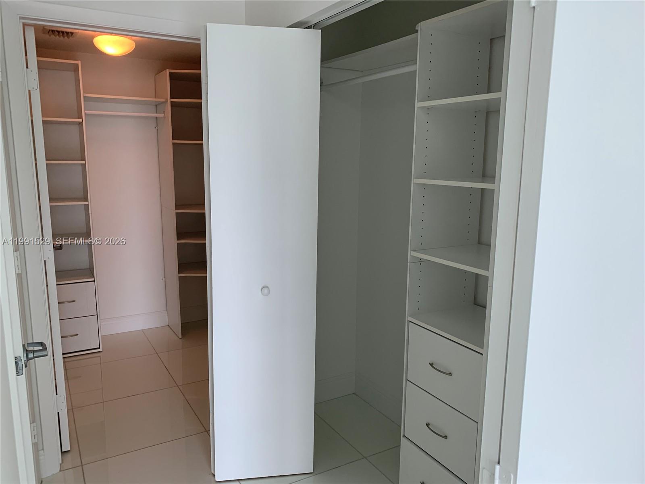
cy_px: 242
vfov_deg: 53.1
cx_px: 322
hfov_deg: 67.3
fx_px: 484
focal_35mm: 26
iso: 80
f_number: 1.8
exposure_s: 1/120
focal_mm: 4.25
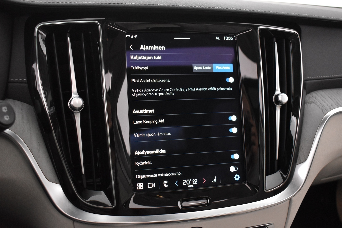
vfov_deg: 35.5
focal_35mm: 38
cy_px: 114
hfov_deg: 51.3
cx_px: 171
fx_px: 356
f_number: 4
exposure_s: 1/30
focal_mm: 25
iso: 3200
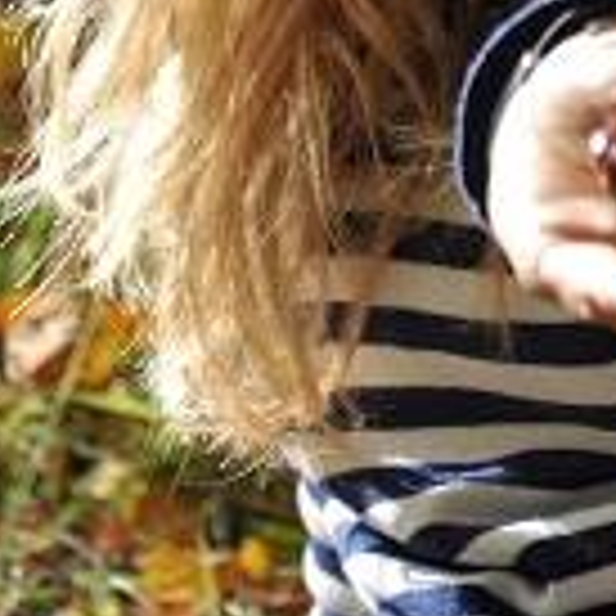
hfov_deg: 3.0
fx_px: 11815
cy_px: -454
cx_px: 643
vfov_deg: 3.0
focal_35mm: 587
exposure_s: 1/320
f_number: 9
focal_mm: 105
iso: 200
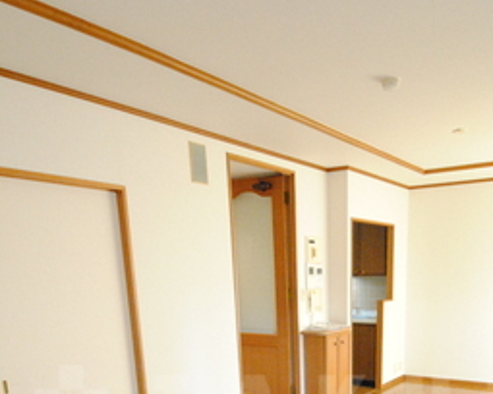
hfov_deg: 52.5
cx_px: 325
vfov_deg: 38.5
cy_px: 402
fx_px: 490
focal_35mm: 34
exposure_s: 1/50
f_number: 4.8
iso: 1600
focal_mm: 9.5
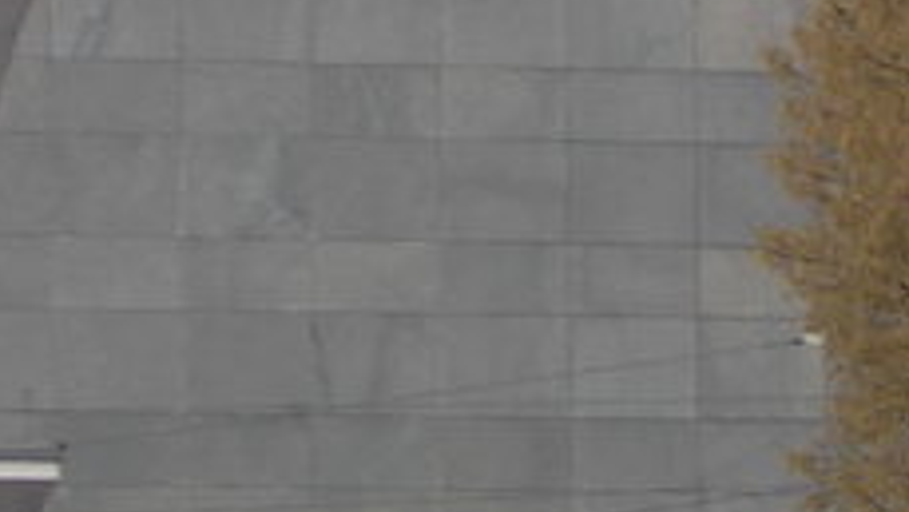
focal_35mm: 457
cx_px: 2362
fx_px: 11019
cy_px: 992
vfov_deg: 2.7
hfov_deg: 4.6
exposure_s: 1/80
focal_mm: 16
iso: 125
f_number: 4.4
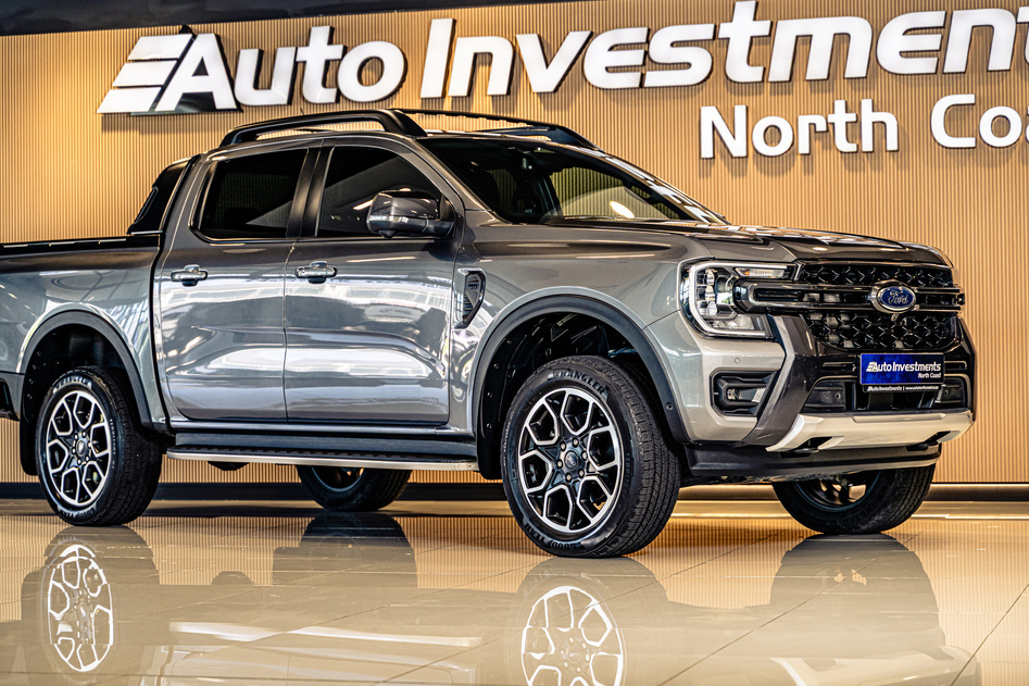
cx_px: 503
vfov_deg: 16.8
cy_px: 330
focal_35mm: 81
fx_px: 2315
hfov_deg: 25.1
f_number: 3.5
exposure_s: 1/125
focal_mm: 75
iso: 320
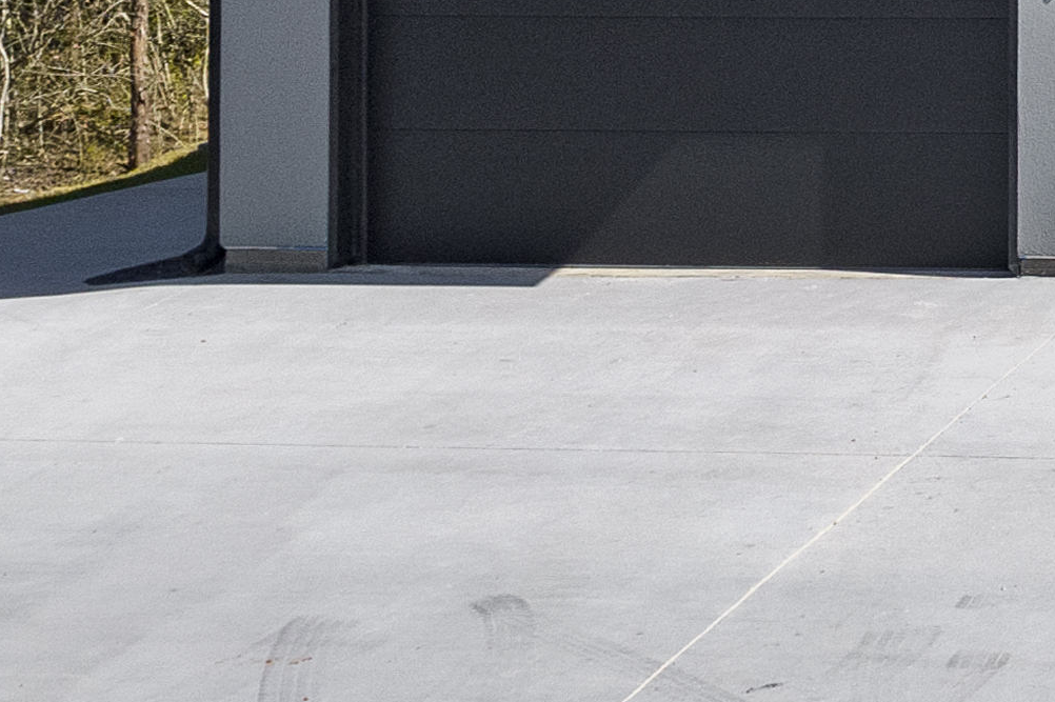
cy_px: -322
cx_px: 2115
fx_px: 3515
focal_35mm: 120
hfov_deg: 14.3
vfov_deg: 11.0
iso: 140
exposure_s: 1/2500
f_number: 2.8
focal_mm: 8.38
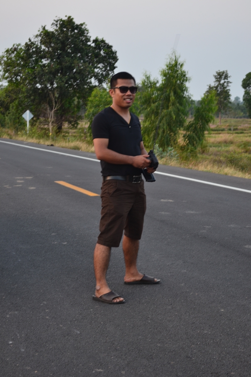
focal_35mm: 75
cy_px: 188
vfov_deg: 27.0
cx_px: 126
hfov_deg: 18.2
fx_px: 784
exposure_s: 1/25
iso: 200
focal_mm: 50
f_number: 5.6
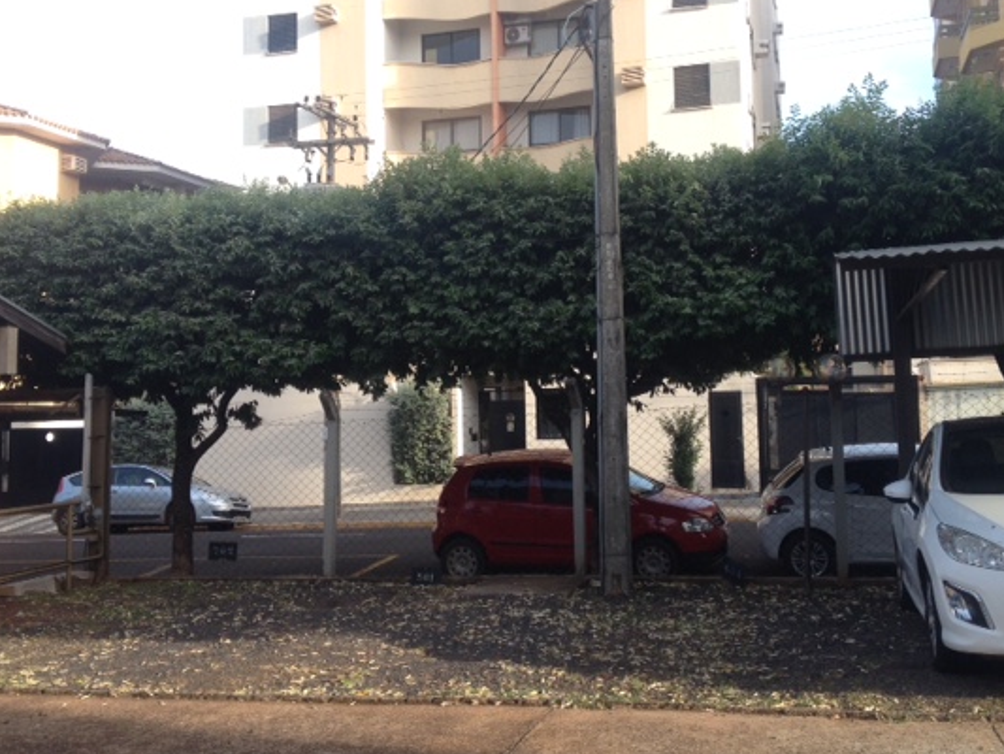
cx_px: 531
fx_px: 1218
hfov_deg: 44.8
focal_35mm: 42
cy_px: 311
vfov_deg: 34.3
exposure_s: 1/326
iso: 50
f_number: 2.4
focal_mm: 4.28
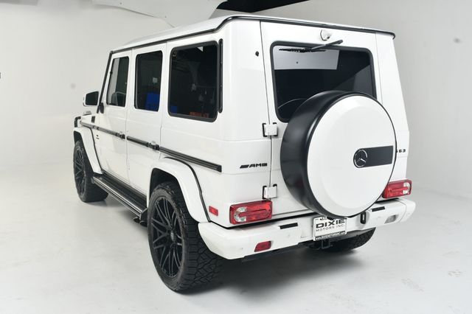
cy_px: 157
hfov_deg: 55.8
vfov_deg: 38.8
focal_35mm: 34
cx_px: 236
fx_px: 446
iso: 100
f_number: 11
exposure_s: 1/160
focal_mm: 23
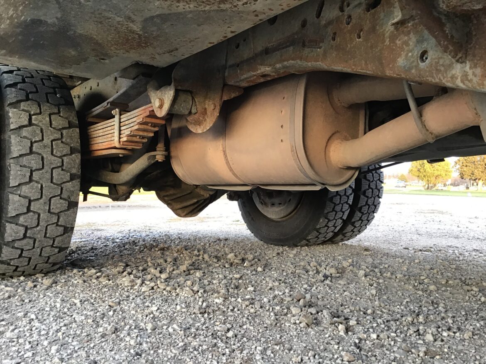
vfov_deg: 45.5
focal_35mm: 31
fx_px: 435
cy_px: 182
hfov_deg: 58.3
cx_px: 243
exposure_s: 1/30
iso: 64
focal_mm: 3.3
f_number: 2.4
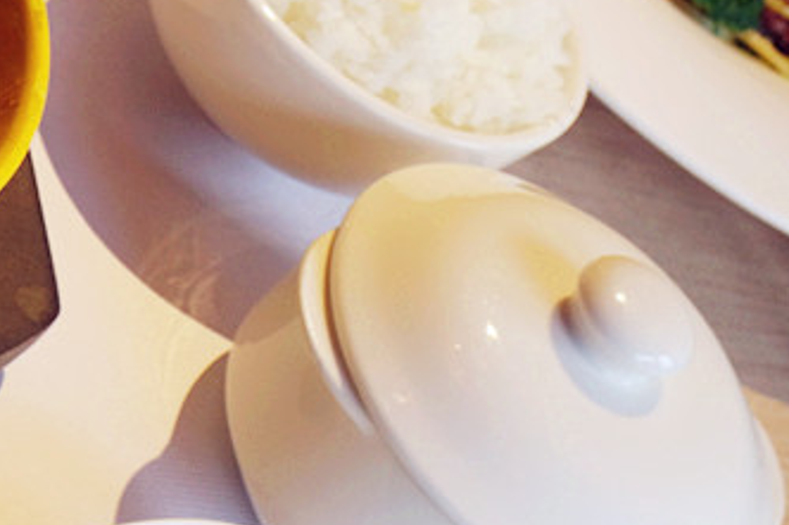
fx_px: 2694
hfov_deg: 16.1
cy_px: 350
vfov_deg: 11.1
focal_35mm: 123
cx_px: -121
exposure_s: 1/20
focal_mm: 19
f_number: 5
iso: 400
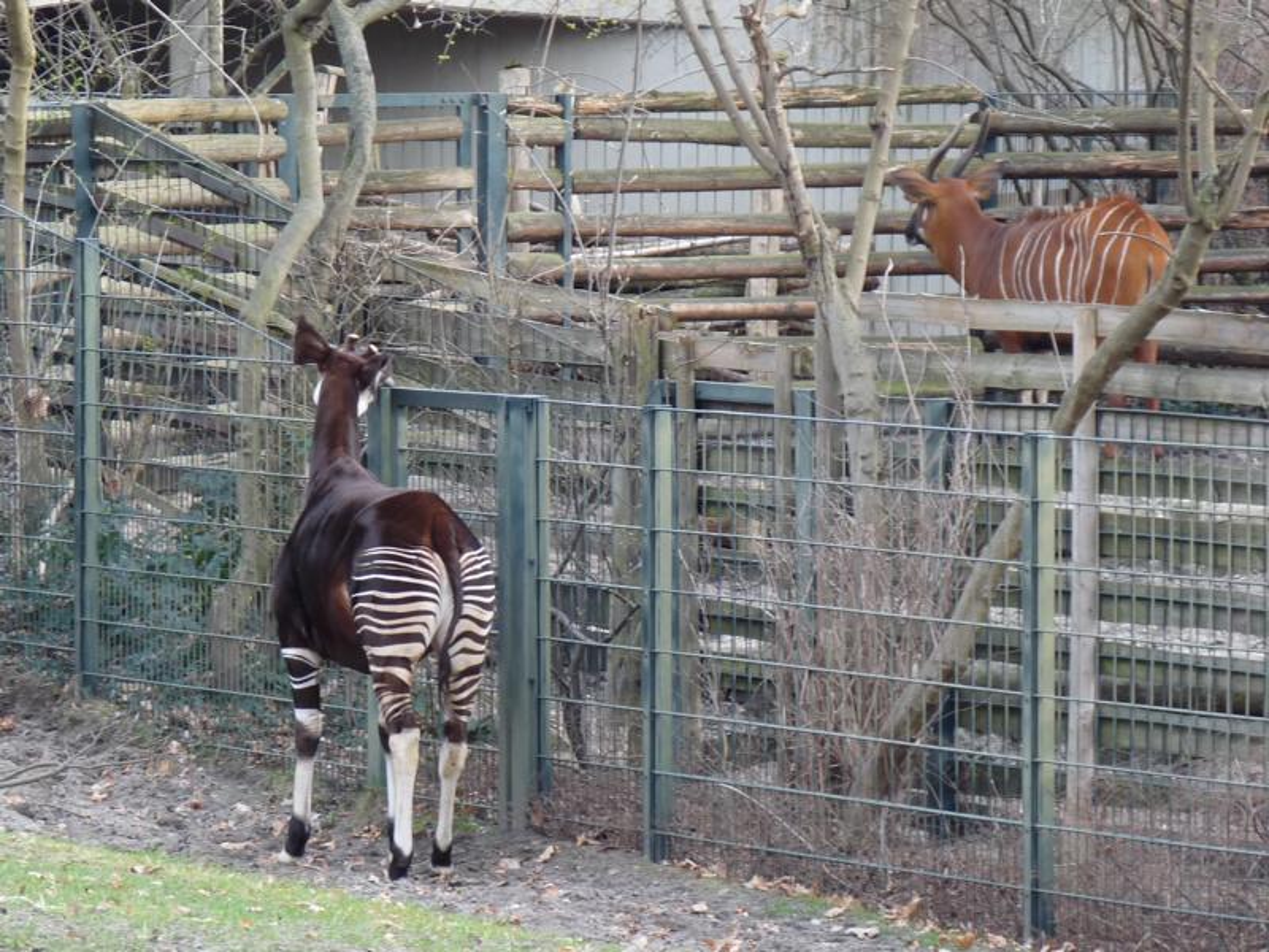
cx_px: 634
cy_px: 476
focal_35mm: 272
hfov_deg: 7.3
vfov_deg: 5.5
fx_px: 9971
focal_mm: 34.2
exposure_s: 1/50
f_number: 3.7
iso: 125
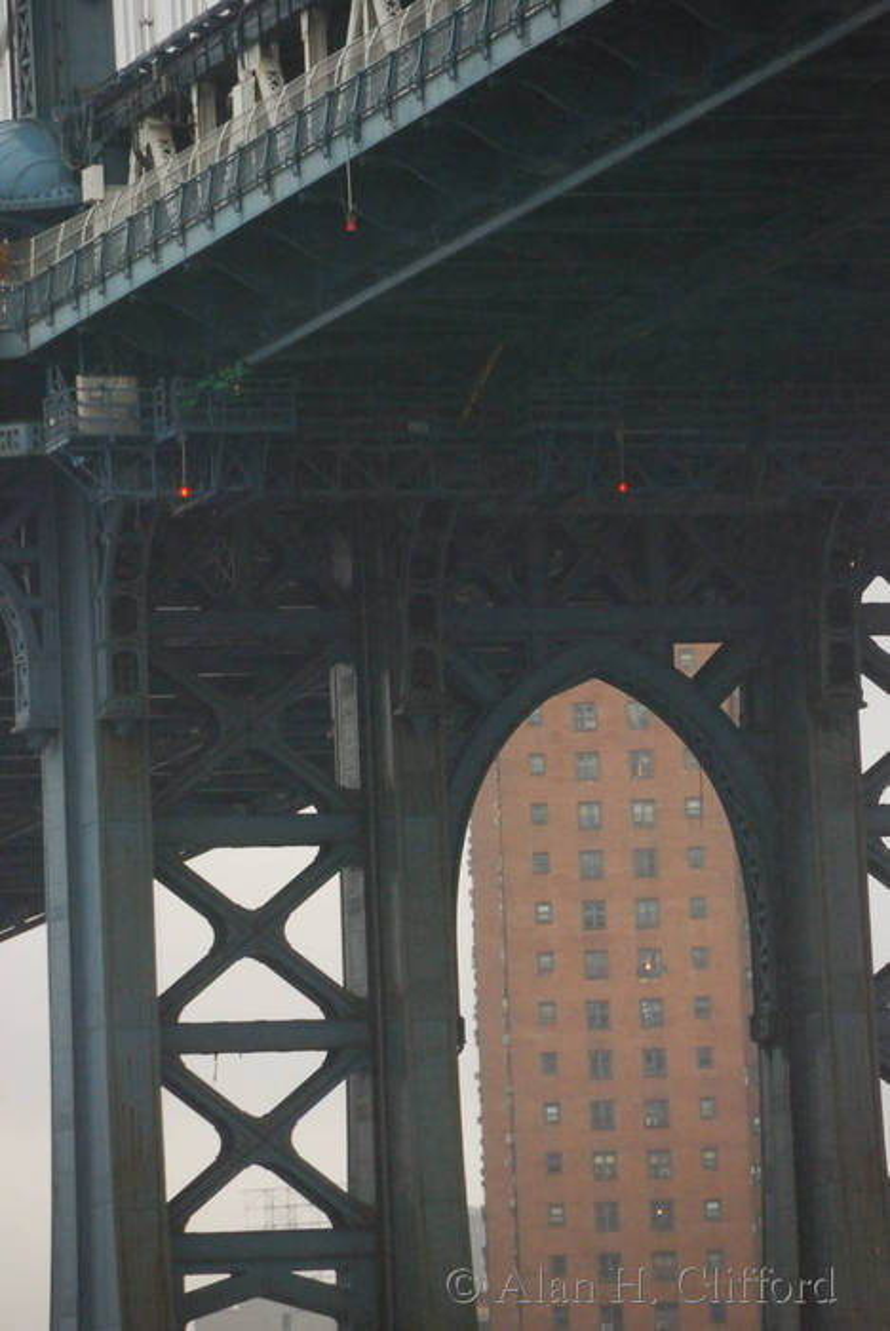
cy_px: 666
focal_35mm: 300
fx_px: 11102
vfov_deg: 6.9
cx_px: 445
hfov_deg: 4.6
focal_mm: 200
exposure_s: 1/500
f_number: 5.6
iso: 1600
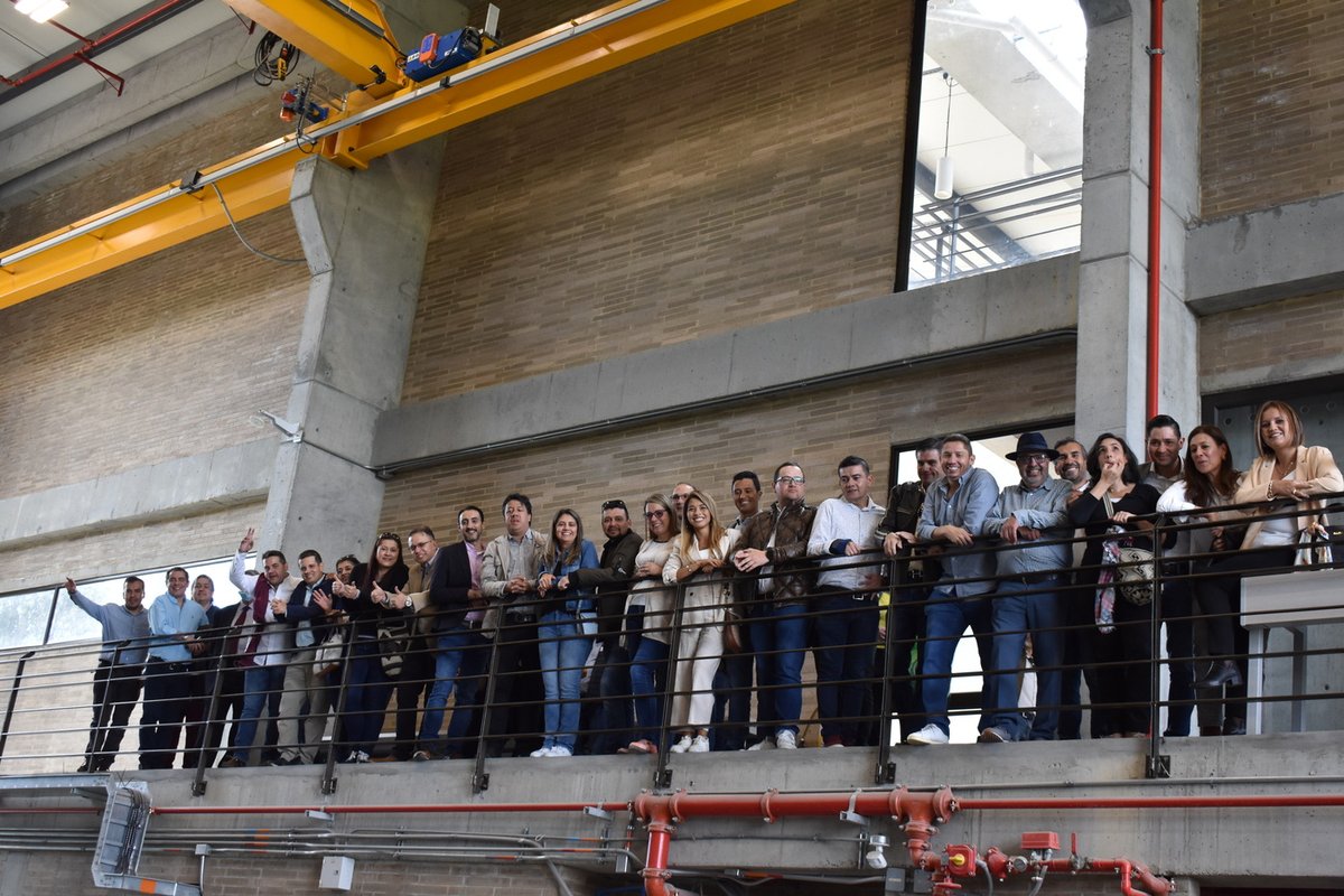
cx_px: 672
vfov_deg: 29.9
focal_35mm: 45
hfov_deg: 43.6
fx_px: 1680
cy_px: 448
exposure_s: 1/125
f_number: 5.6
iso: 800
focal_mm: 30
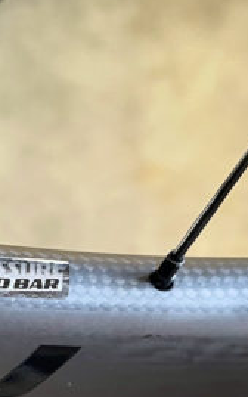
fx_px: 887
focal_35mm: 82
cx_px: -13
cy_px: 317
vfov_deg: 24.8
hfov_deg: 15.6
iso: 125
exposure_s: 1/60
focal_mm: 5.1
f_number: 1.6
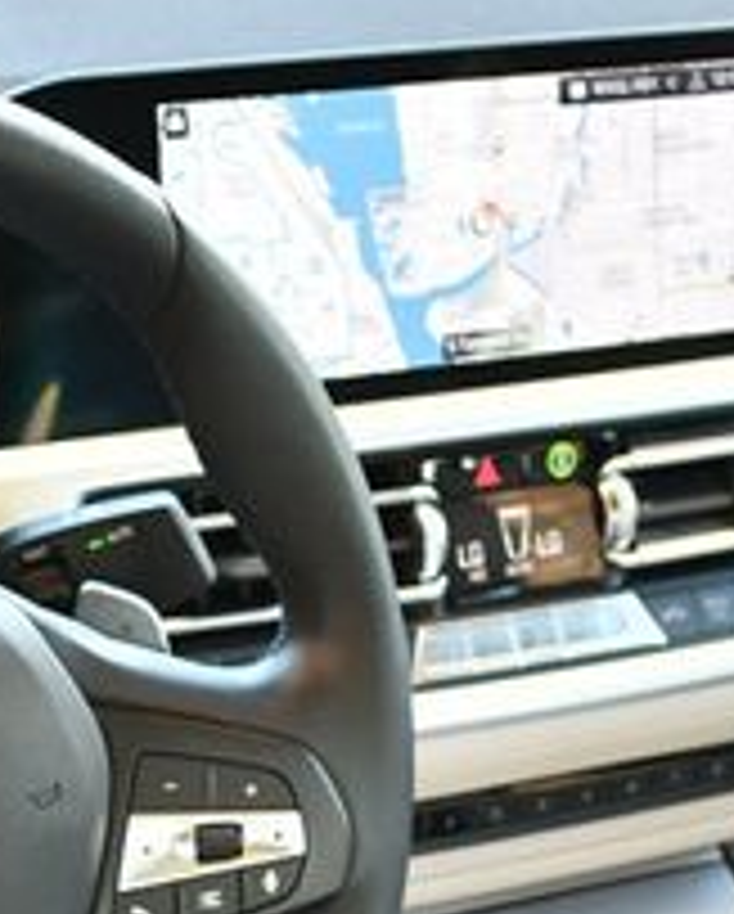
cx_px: -32
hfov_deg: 10.8
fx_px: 3847
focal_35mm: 142
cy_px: 914
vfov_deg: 13.4
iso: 800
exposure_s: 1/125
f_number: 3.8
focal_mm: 24
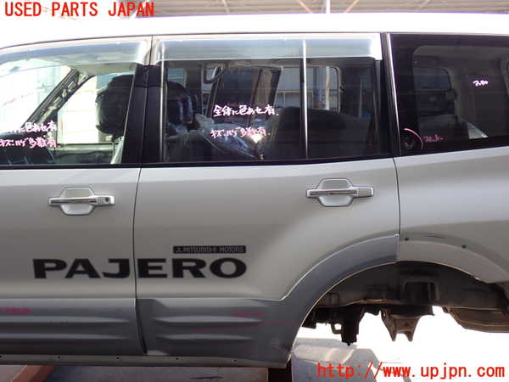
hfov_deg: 42.9
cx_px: 254
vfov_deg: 32.9
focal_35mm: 44
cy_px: 191
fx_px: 647
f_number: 2.9
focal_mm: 7.84
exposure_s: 1/125
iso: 100
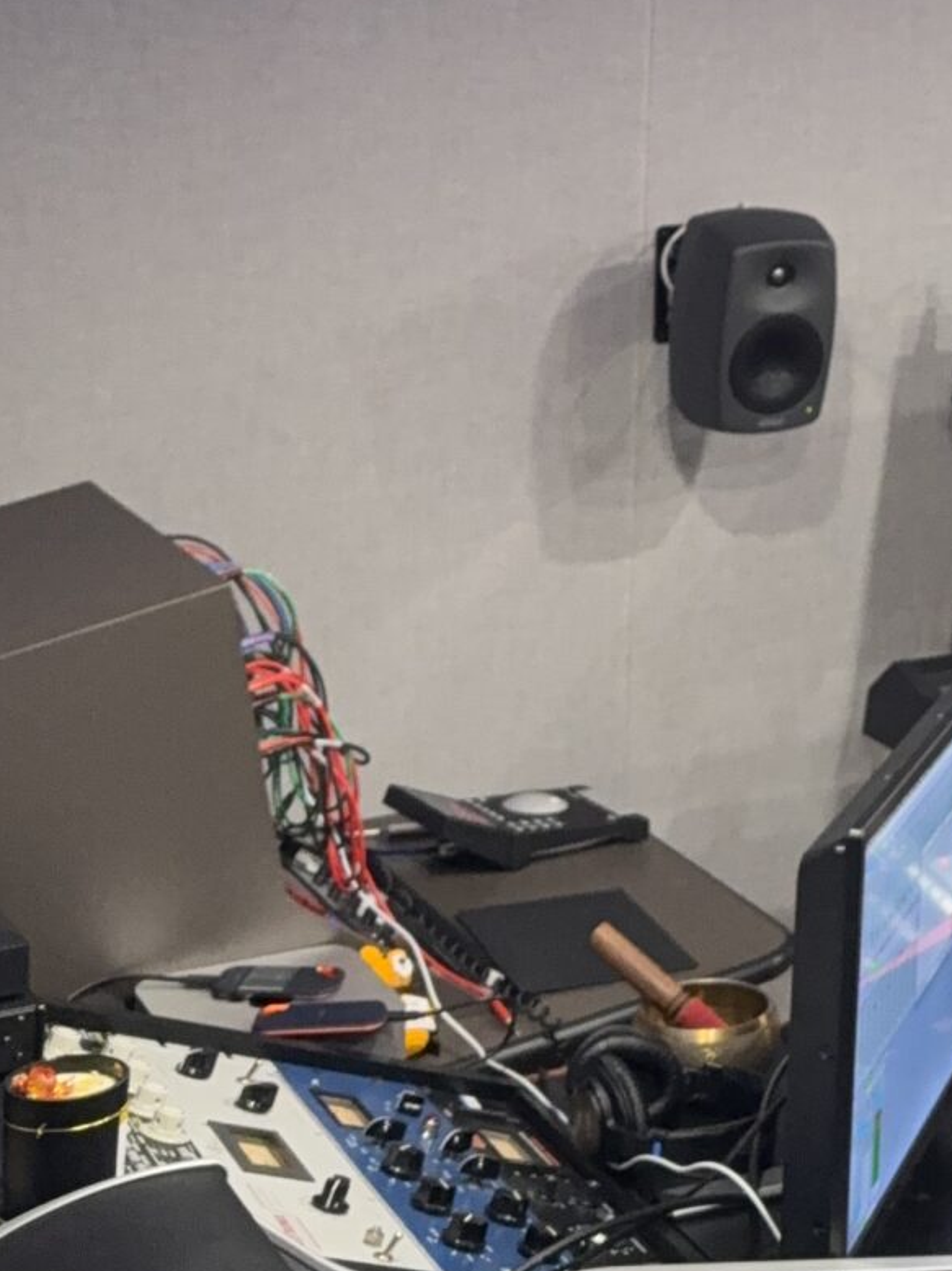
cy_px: -247
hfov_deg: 17.6
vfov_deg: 22.8
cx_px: 1186
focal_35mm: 79
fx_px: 2898
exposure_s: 1/60
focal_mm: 6.76
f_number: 1.78
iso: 400
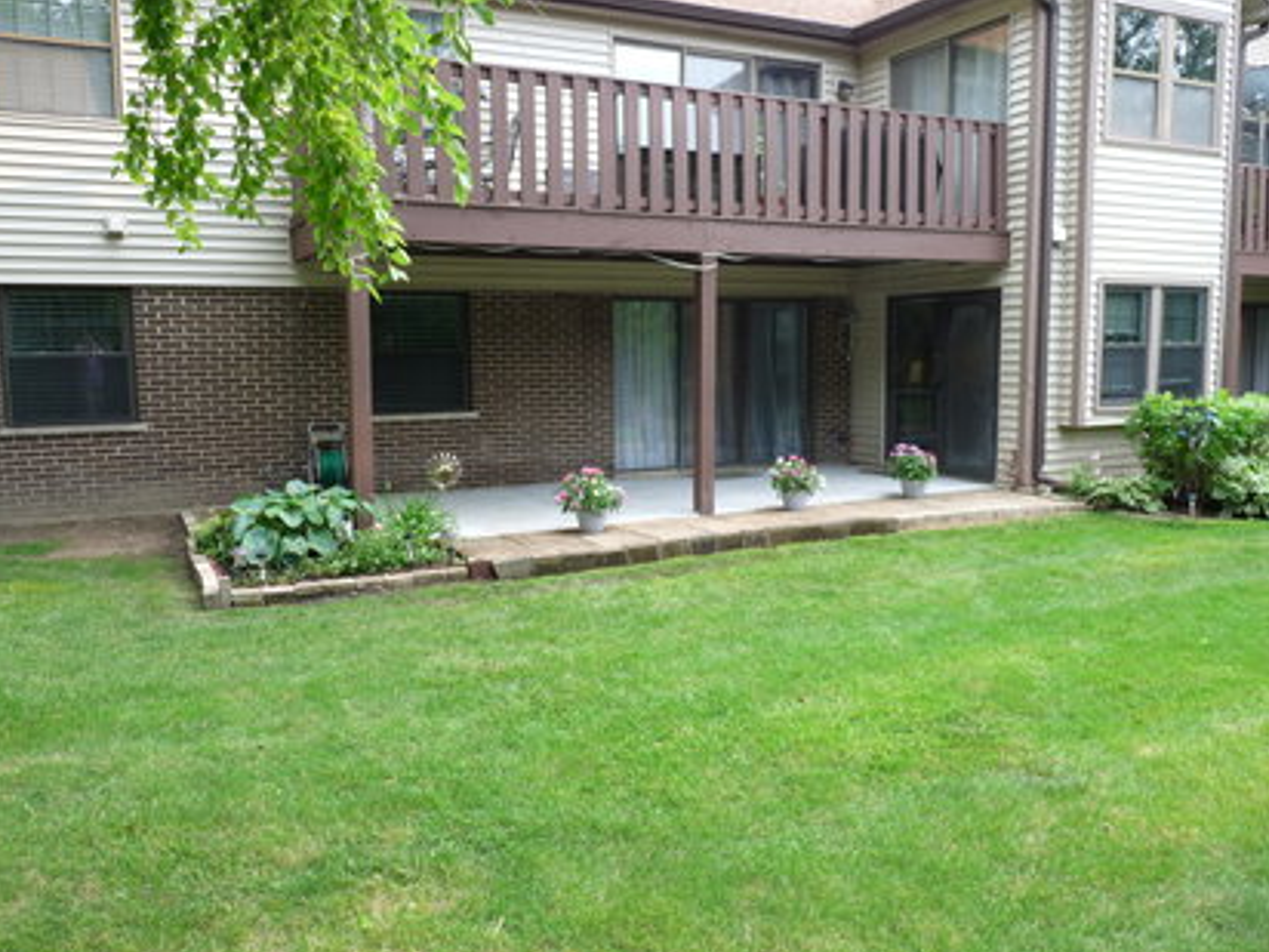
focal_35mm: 28
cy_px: 481
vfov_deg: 49.7
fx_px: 1026
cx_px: 621
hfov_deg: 63.4
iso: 100
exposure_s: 1/50
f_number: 2.8
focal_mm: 4.8
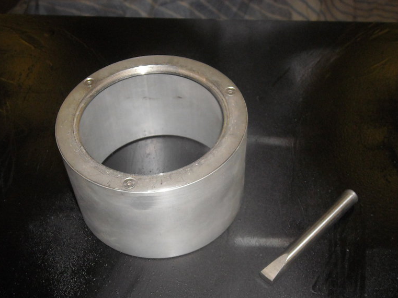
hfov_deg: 41.2
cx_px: 181
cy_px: 195
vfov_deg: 31.3
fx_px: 529
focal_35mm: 46
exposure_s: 1/60
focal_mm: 5.7
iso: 200
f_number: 2.8
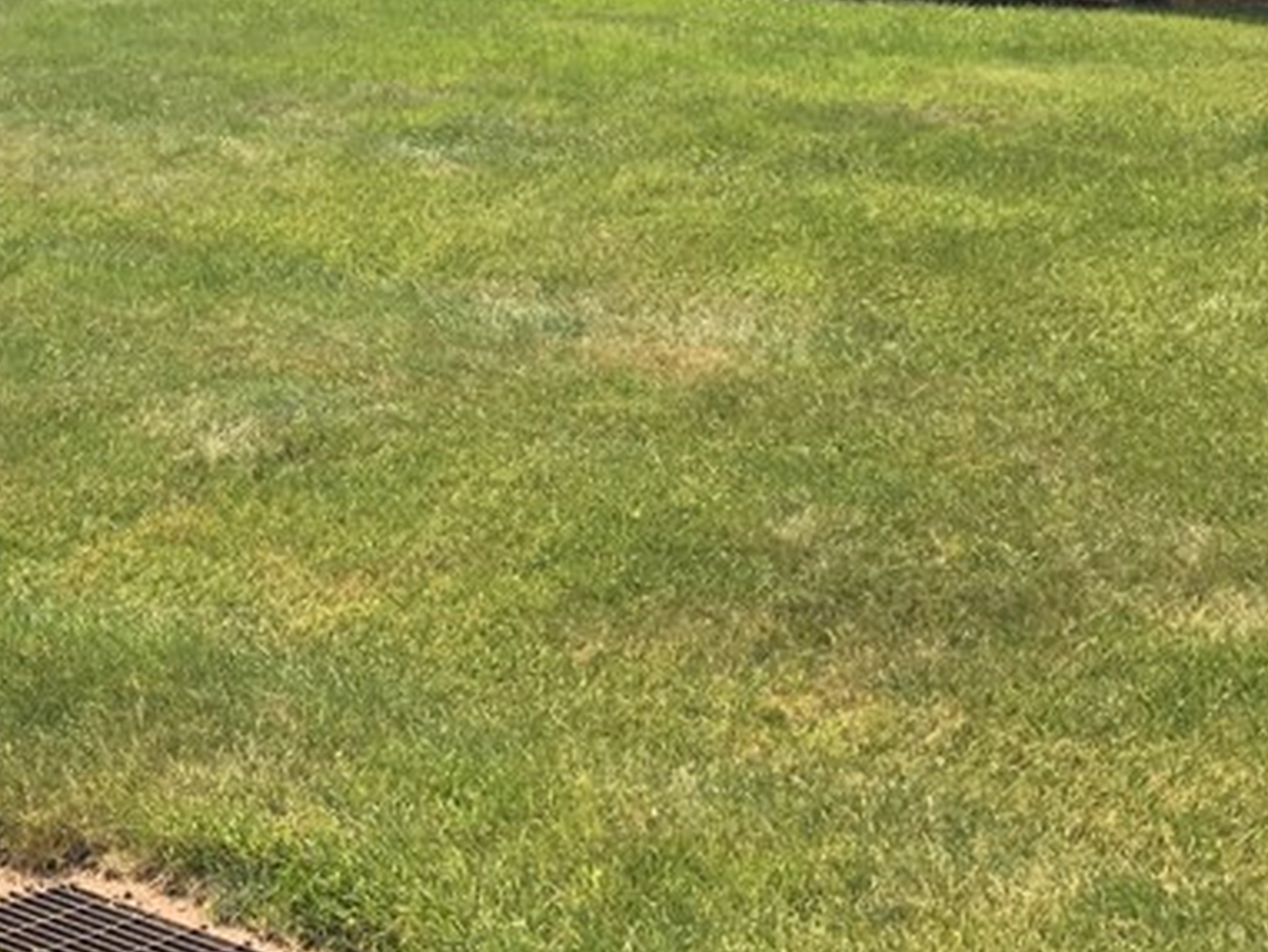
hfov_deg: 23.9
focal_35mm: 78
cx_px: 3
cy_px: -80
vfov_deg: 18.2
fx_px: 2858
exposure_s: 1/1374
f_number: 2.2
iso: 40
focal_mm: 4.15
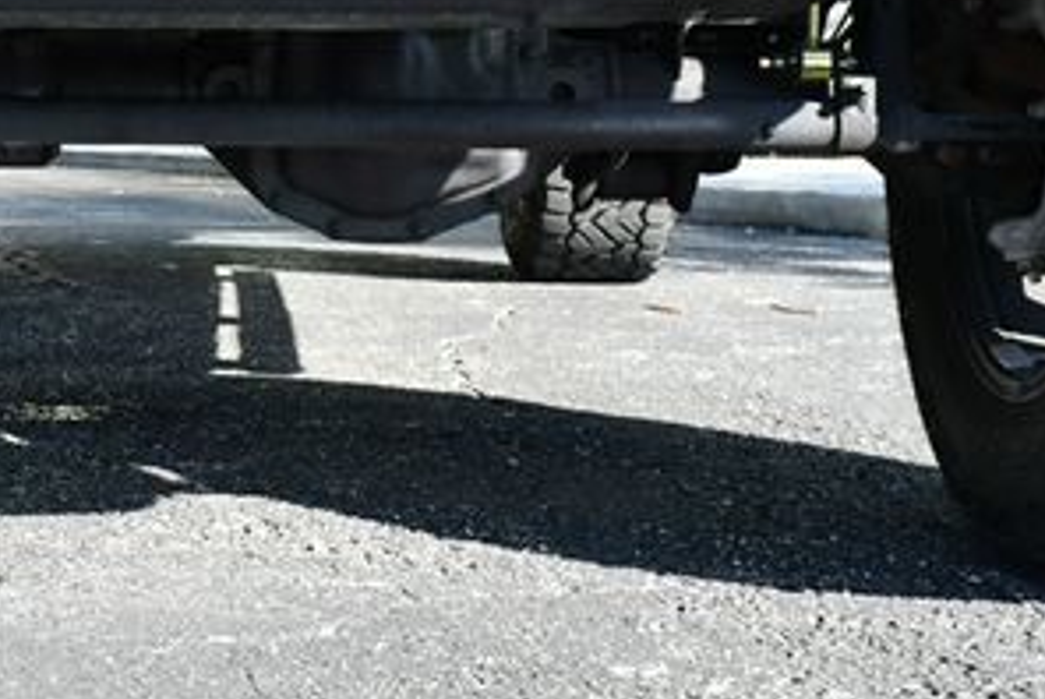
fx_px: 2760
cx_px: 95
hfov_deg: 21.0
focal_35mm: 95
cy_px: 134
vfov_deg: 14.3
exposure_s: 1/250
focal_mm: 22
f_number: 5.6
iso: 360
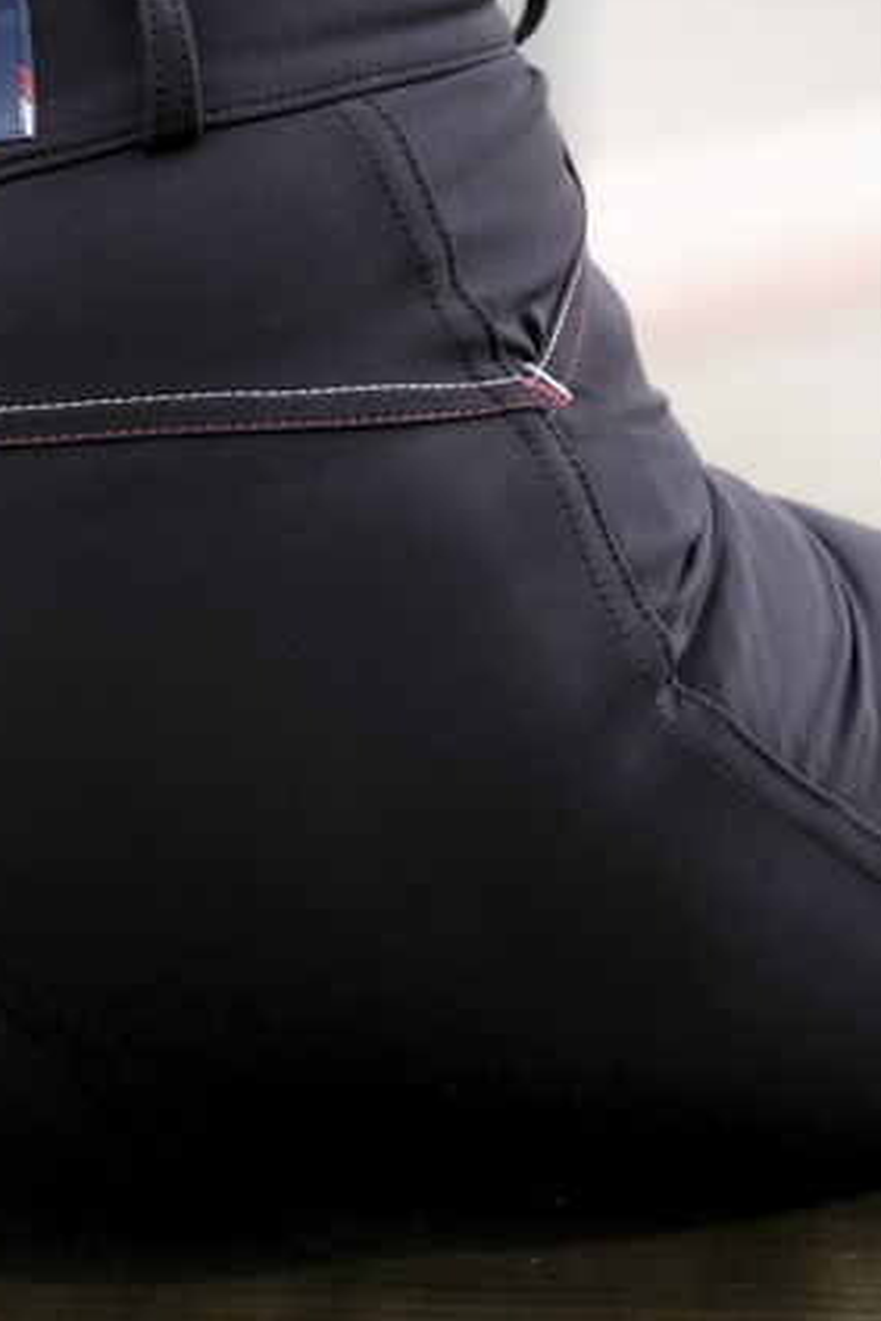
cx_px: -177
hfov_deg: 3.0
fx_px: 16885
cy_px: 359
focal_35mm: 460
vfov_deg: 4.5
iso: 640
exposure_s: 1/1000
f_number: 4
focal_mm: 126.8
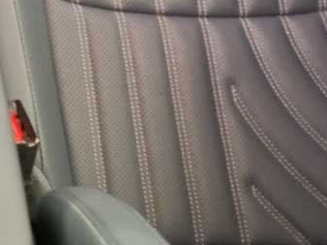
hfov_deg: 17.6
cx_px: -193
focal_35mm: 98
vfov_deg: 12.8
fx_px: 925
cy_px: -270
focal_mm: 5.54
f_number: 1.8
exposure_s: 1/20
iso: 800
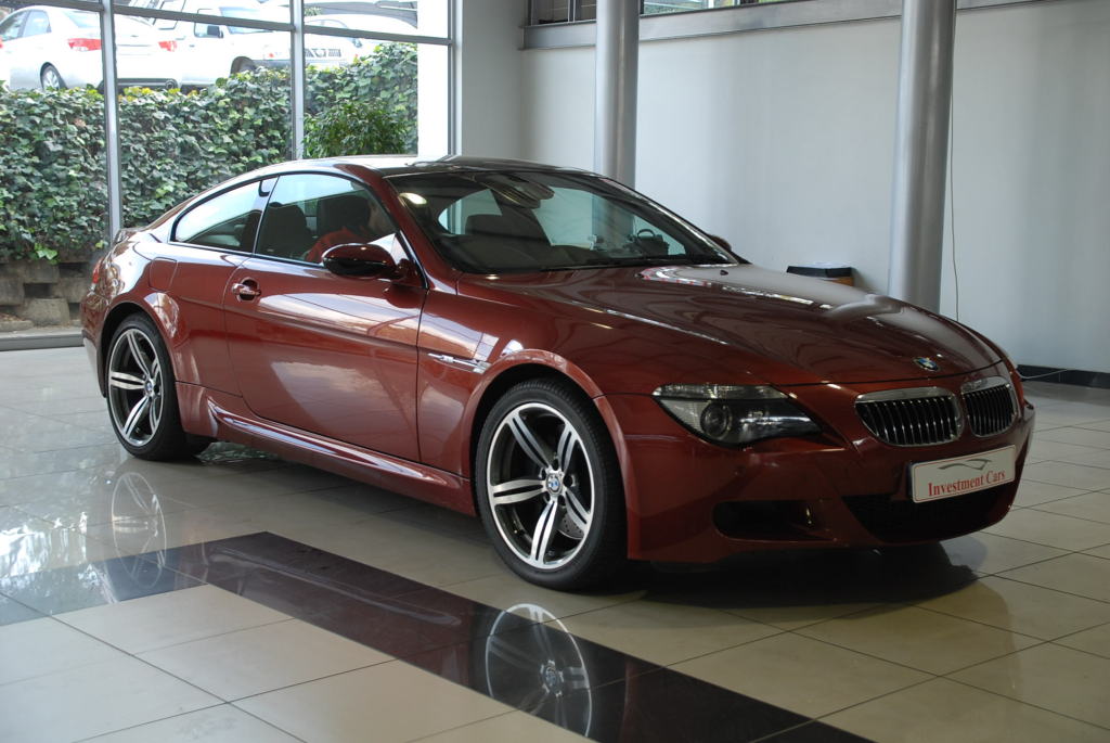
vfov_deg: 26.5
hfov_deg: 38.8
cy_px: 372
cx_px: 555
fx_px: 1574
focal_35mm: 51
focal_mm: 34
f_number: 4.5
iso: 250
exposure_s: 1/50
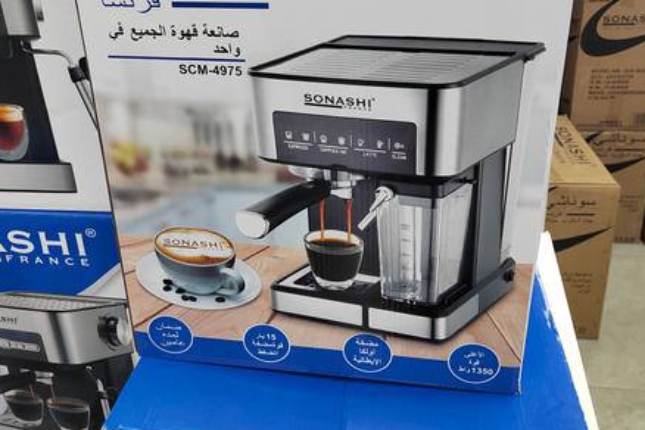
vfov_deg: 39.1
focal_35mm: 33
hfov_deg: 57.2
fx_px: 591
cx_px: 323
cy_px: 115
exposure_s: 1/100
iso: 466
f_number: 1.9
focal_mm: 5.52
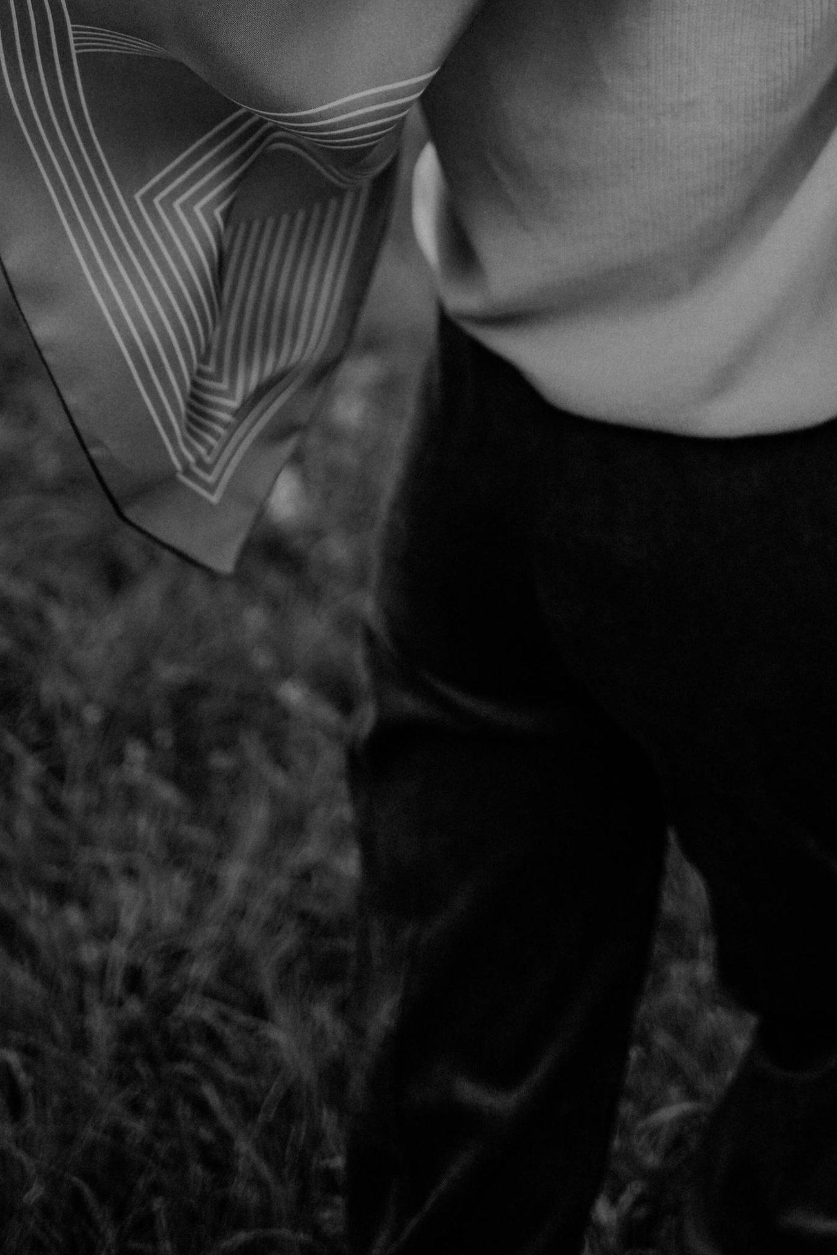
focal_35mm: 69
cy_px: 34
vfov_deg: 27.7
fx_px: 2406
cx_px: 669
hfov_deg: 19.5
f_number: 1.8
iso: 100
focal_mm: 35
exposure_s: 1/3200
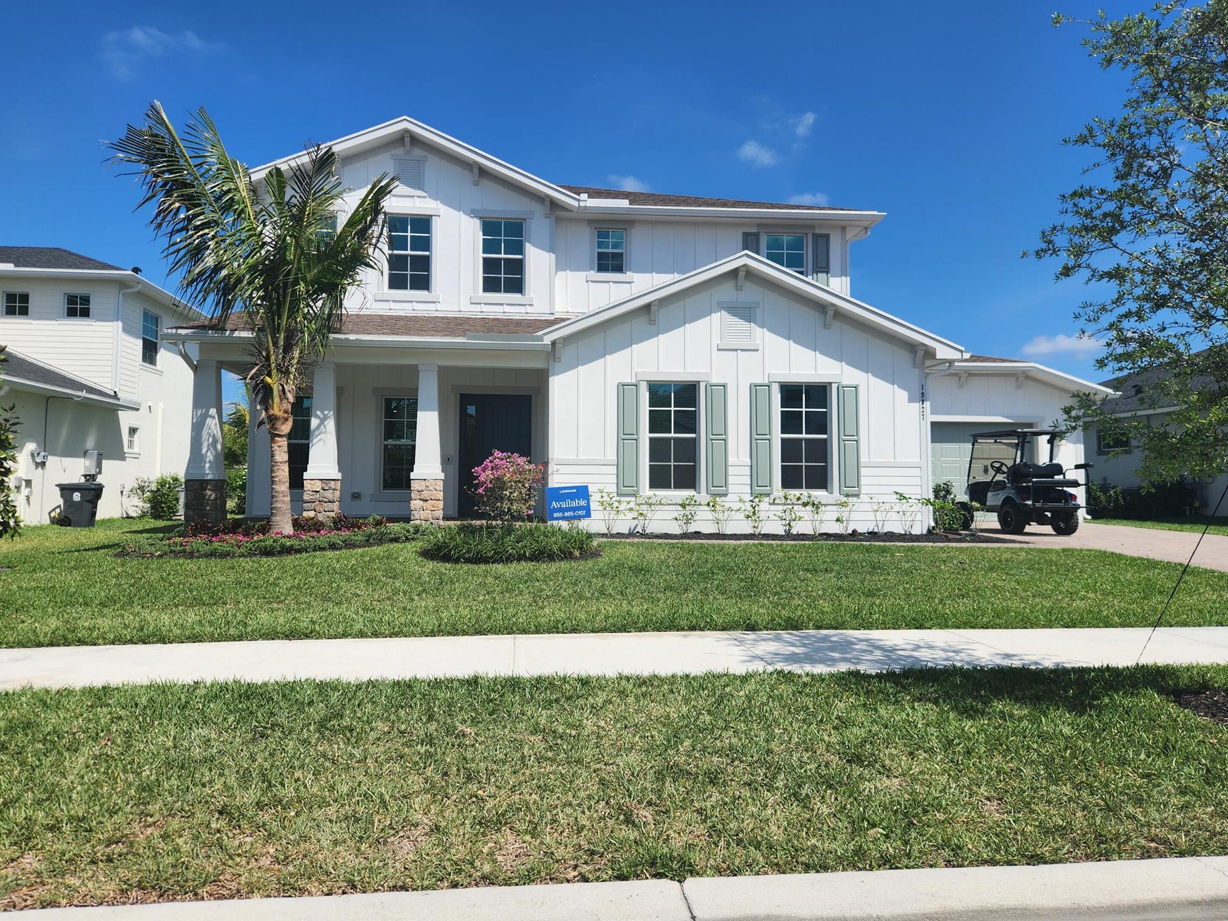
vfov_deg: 56.8
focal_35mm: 24
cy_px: 443
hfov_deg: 71.6
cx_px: 592
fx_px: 851
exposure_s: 1/2551
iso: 20
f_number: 1.8
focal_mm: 5.4
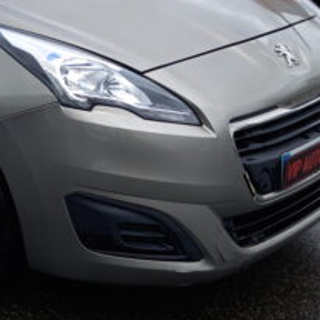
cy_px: 72
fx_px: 889
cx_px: -46
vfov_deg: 20.2
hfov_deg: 19.4
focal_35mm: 85
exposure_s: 1/309
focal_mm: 4.6
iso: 25
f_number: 2
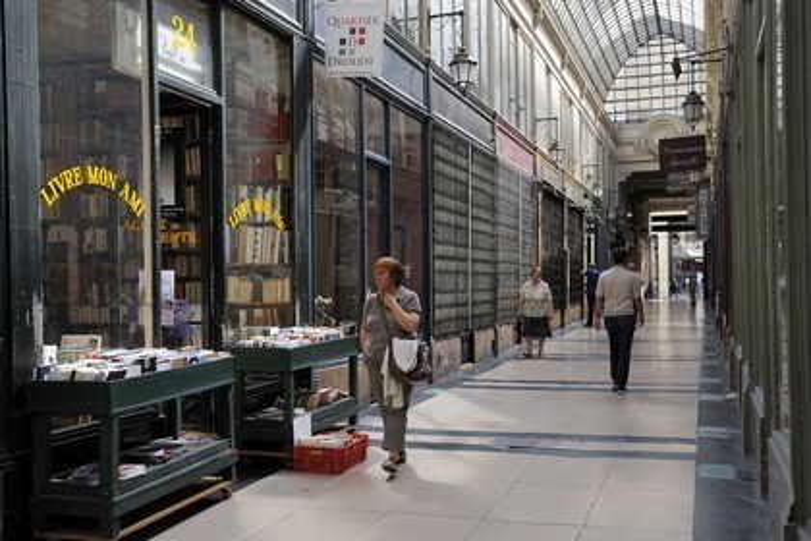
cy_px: 270
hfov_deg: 53.1
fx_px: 811
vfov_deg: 36.9
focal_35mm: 36
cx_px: 406
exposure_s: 1/80
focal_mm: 36
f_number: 5.6
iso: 200
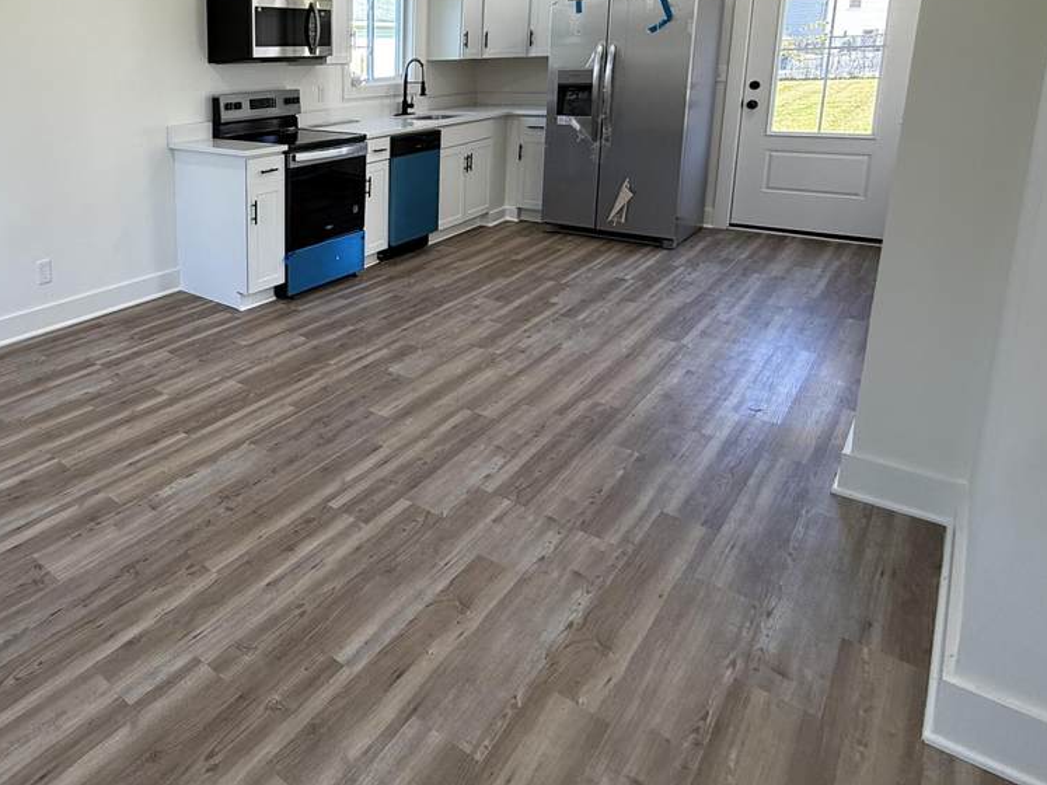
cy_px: 203
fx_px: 726
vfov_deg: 54.4
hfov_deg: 65.2
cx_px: 210
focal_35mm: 24
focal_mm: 2.22
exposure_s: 1/120
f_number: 2.2
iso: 100
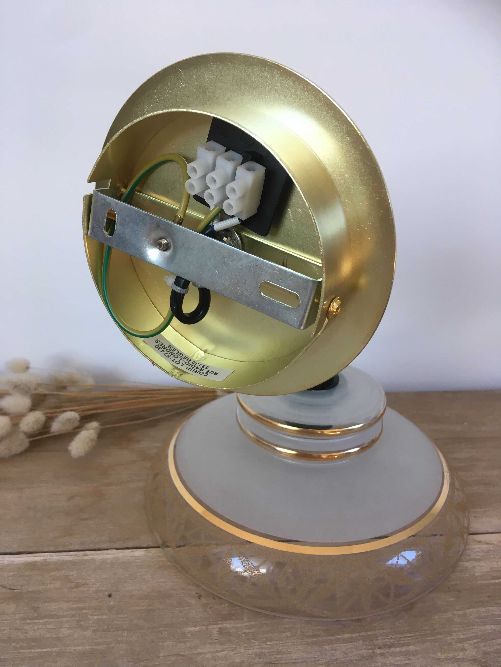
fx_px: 560
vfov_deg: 61.7
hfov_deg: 48.2
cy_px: 334
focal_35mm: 29
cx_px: 250
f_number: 2.2
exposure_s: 1/33
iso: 25
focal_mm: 4.15
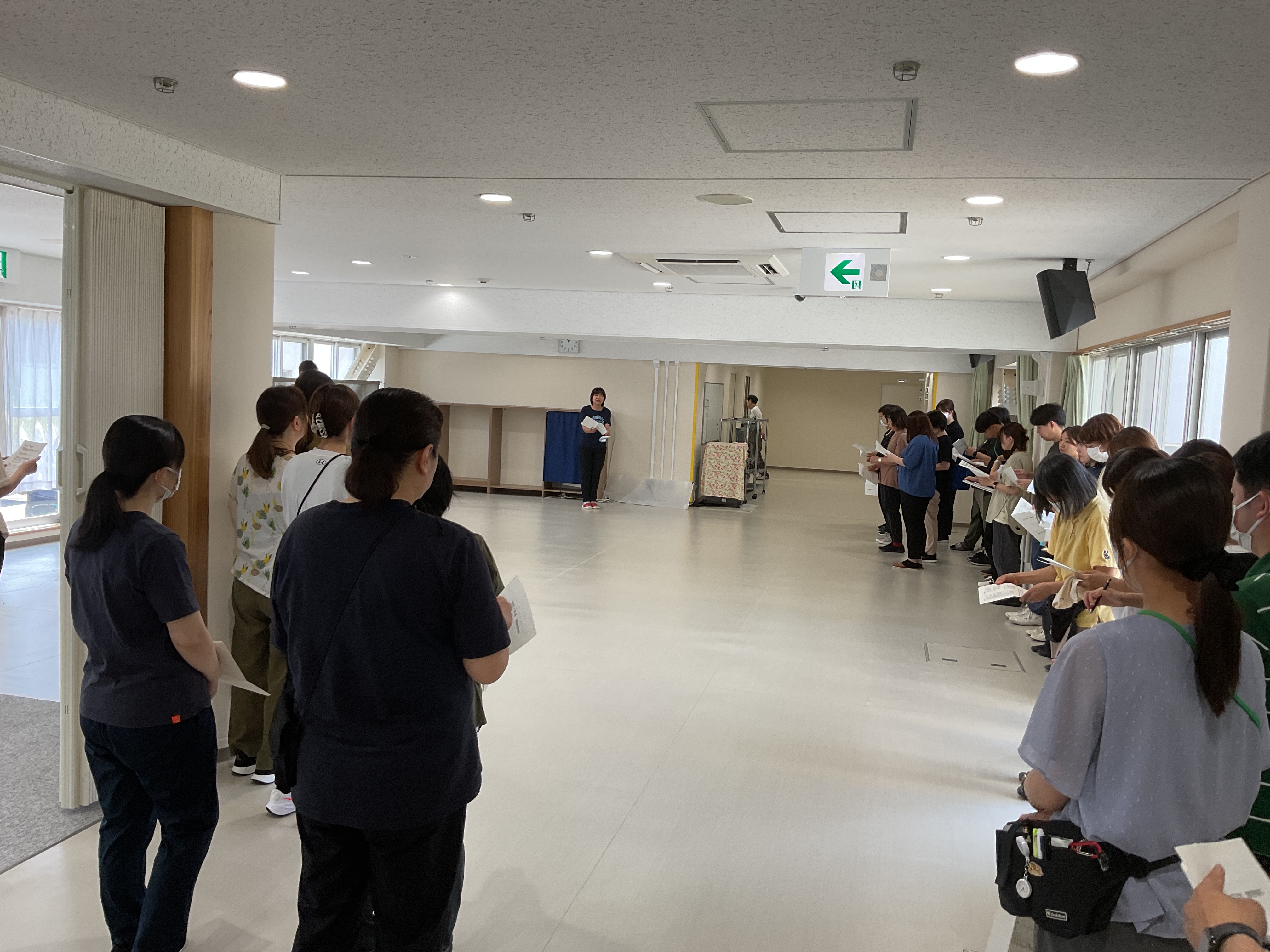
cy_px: 476
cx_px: 635
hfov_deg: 61.7
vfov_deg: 48.2
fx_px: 1064
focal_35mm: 29
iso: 32
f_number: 1.8
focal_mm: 3
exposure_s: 1/100
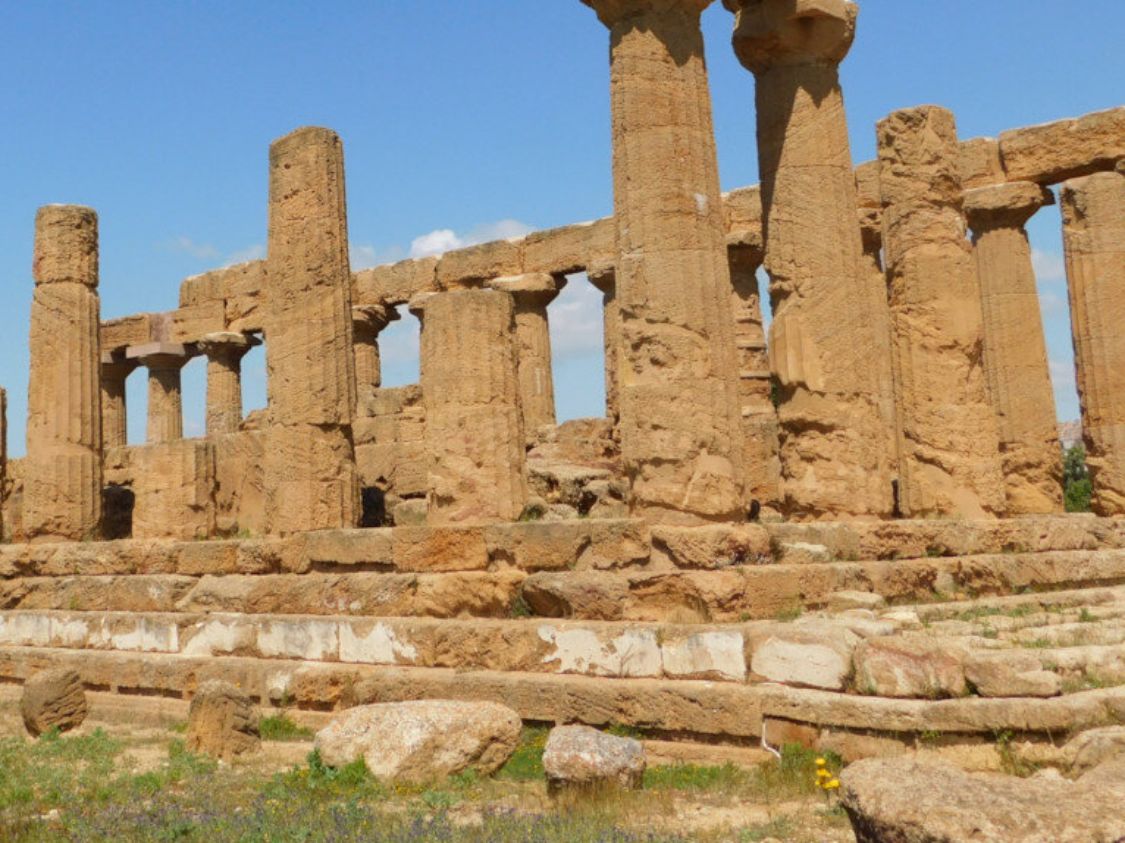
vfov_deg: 30.3
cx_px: 383
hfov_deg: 40.0
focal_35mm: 47
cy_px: 201
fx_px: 1527
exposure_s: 1/500
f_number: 6.4
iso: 125
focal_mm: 5.3
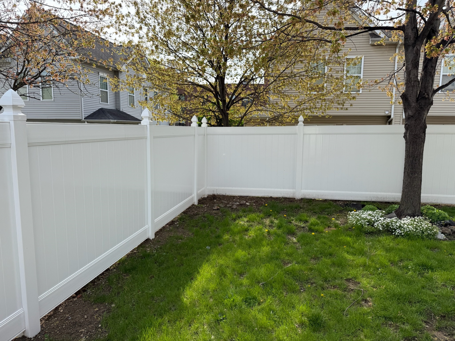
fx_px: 315
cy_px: 170
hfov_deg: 71.6
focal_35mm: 24
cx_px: 228
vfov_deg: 56.8
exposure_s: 1/2299
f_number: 1.78
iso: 100
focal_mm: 6.76
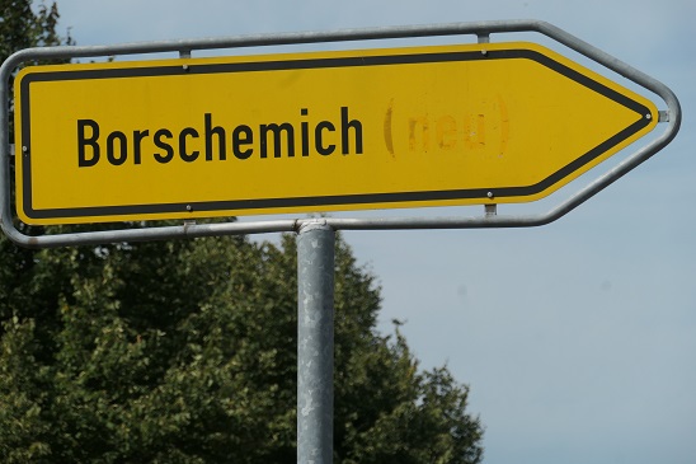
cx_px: 348
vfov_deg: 6.7
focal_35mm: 205
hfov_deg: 10.0
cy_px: 232
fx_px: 3962
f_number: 8
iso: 125
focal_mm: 75.2
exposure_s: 1/500
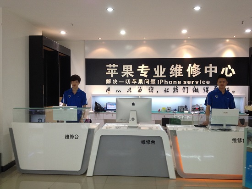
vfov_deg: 40.7
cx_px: 126
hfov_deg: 52.6
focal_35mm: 35
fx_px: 255
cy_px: 94
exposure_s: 1/25
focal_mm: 4.28
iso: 64
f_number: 2.4
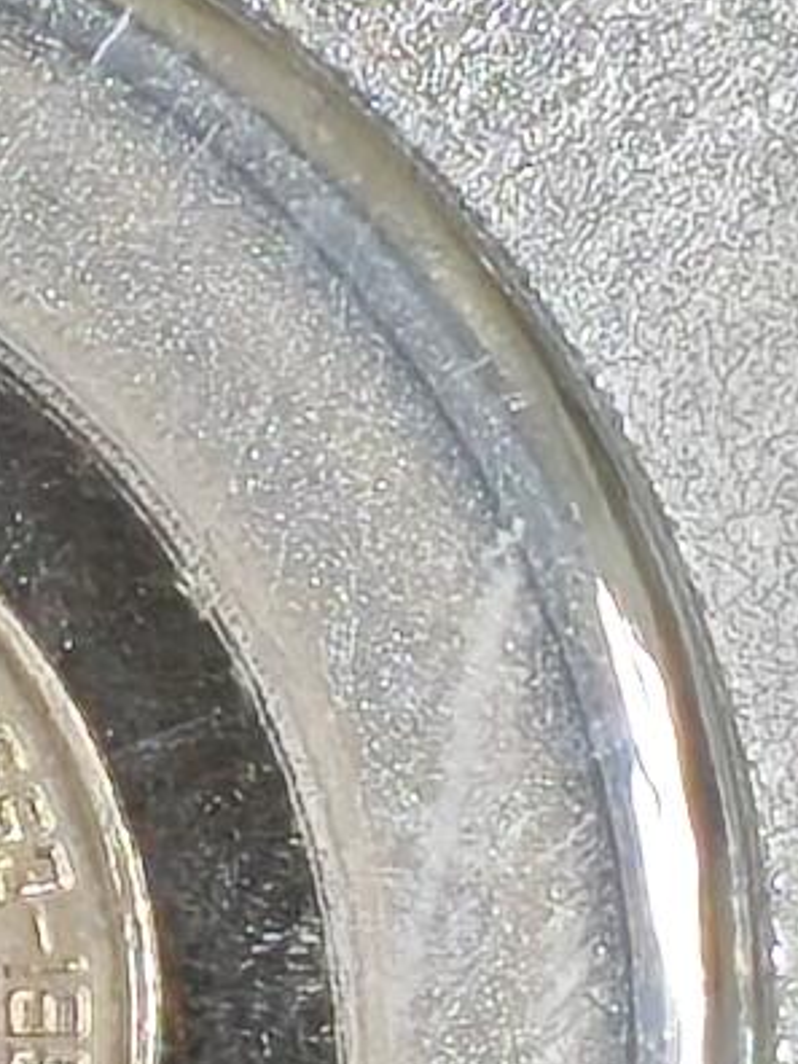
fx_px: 16752
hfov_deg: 2.7
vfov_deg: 3.6
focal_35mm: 545
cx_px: -524
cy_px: 449
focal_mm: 4.94
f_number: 1.5
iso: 50
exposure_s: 1/912
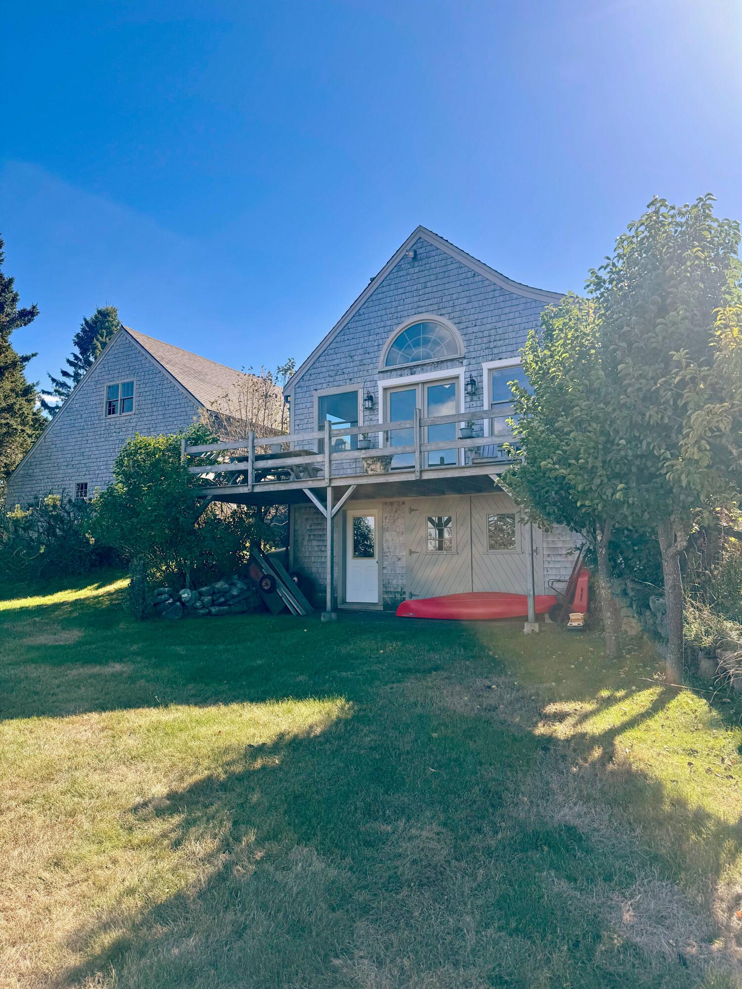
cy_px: 494
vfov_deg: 71.6
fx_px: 686
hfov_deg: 56.8
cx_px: 371
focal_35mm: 24
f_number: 1.78
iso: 80
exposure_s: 1/2833
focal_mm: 6.76
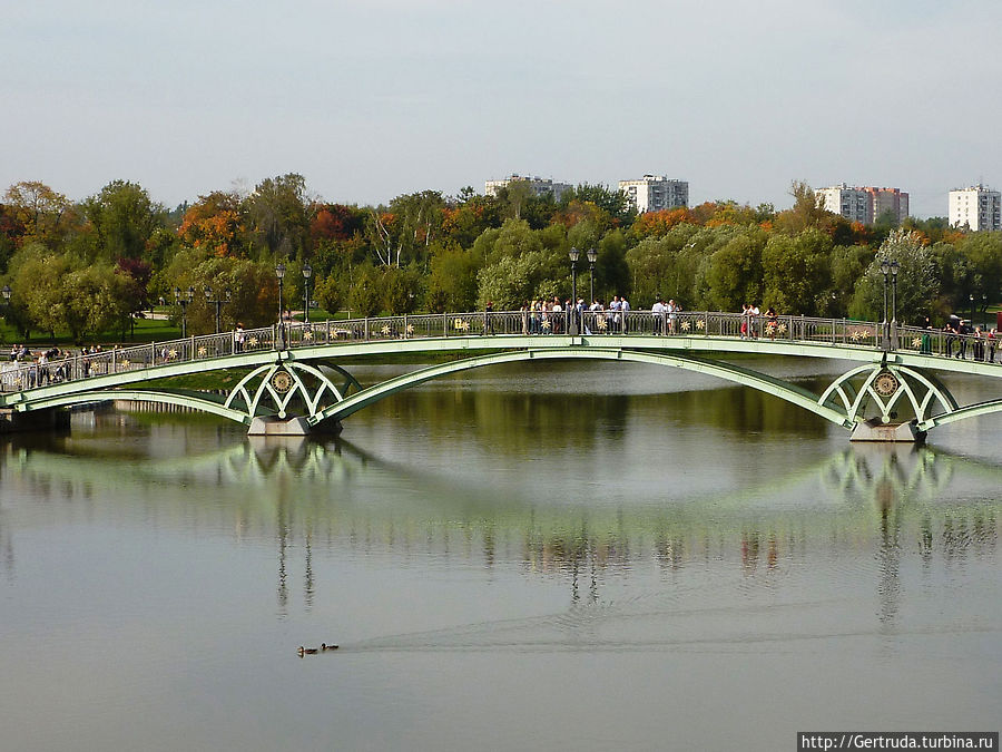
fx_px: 2605
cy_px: 376
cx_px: 501
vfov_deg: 16.4
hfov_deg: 21.8
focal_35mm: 90
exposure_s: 1/500
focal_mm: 10.3
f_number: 5
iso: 80
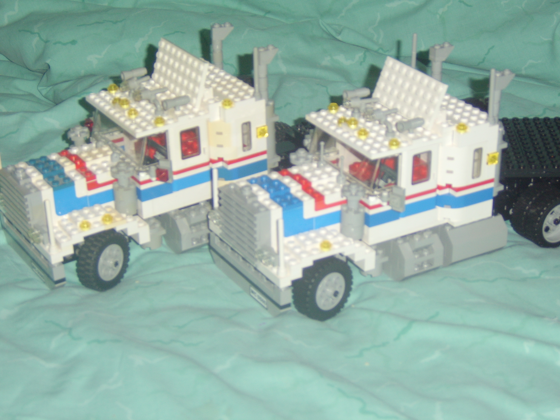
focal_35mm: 62
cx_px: 280
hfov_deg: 31.2
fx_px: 1003
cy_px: 210
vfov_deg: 23.7
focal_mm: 16.25
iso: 141
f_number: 4
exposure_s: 1/60
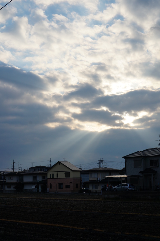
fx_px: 311
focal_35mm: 46
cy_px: 120
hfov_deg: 28.9
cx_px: 80
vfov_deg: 42.4
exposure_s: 1/250
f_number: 11
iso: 100
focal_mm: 31
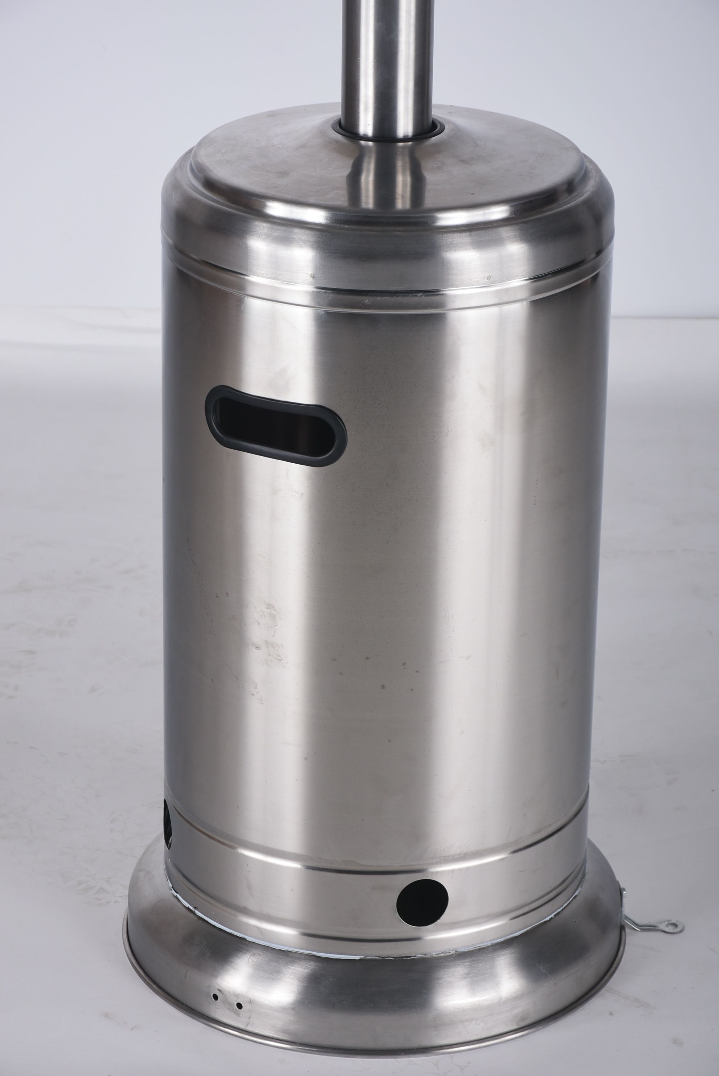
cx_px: 360
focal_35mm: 120
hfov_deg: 11.4
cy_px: 538
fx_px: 3588
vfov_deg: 17.0
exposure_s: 1/200
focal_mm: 80
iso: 320
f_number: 10
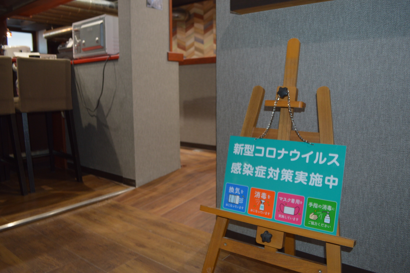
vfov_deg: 47.8
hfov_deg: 67.4
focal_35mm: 27
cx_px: 205
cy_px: 136
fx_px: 307
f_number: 3.5
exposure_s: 1/15
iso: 450
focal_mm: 18
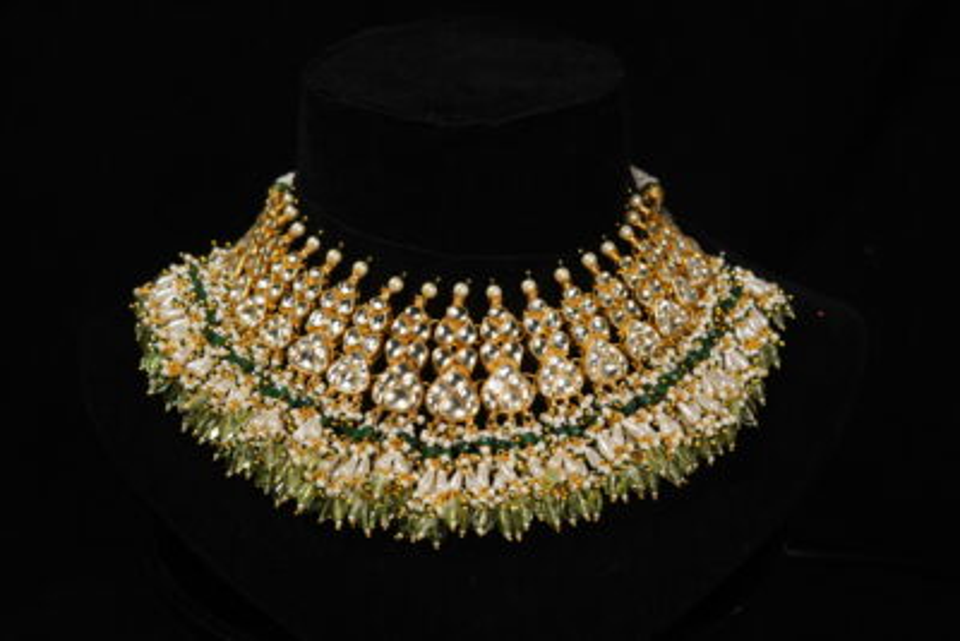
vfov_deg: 27.0
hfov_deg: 39.6
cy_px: 320
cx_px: 480
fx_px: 1334
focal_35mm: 50
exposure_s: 1/200
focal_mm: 50
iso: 4000
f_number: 7.1
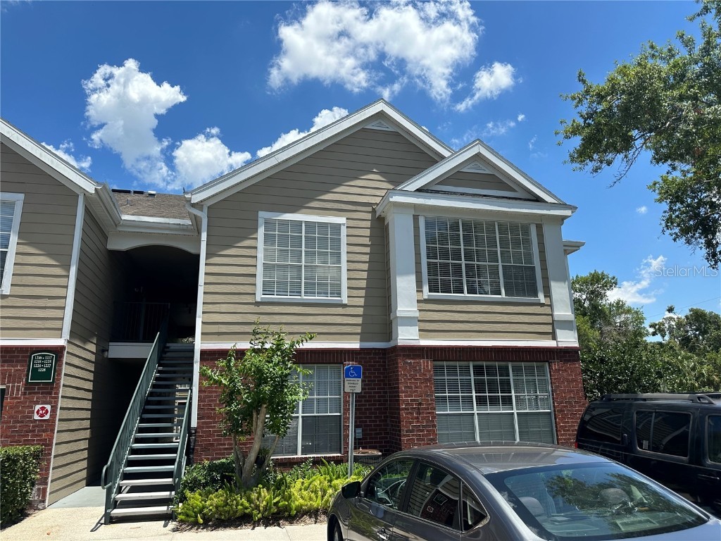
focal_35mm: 24
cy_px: 270
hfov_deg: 71.6
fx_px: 500
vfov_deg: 56.8
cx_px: 360
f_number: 1.78
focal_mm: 6.86
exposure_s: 1/4545
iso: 80
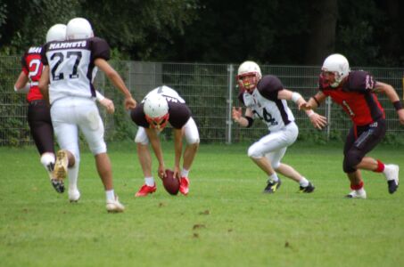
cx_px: 202
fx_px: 5039
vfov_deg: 3.0
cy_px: 134
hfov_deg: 4.6
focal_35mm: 450
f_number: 5.6
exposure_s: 1/500
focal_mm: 300
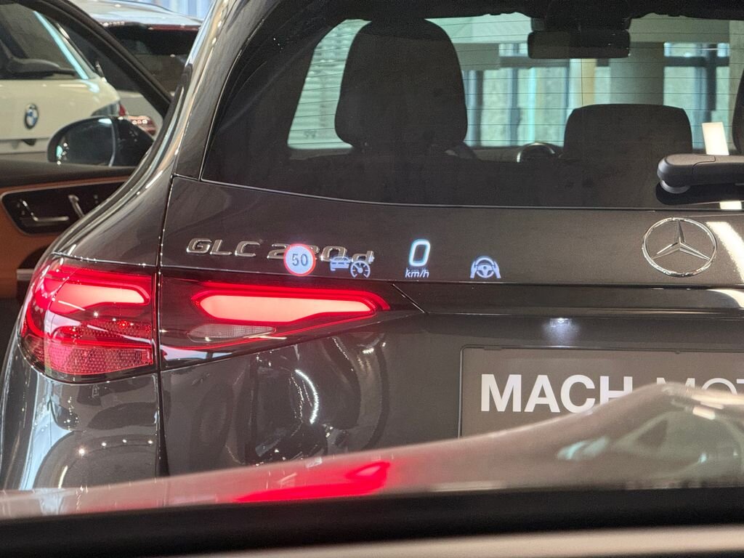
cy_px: 279
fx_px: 2579
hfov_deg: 16.4
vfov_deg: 12.3
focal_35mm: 120
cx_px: 372
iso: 500
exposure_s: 1/51
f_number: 2.8
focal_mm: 15.66
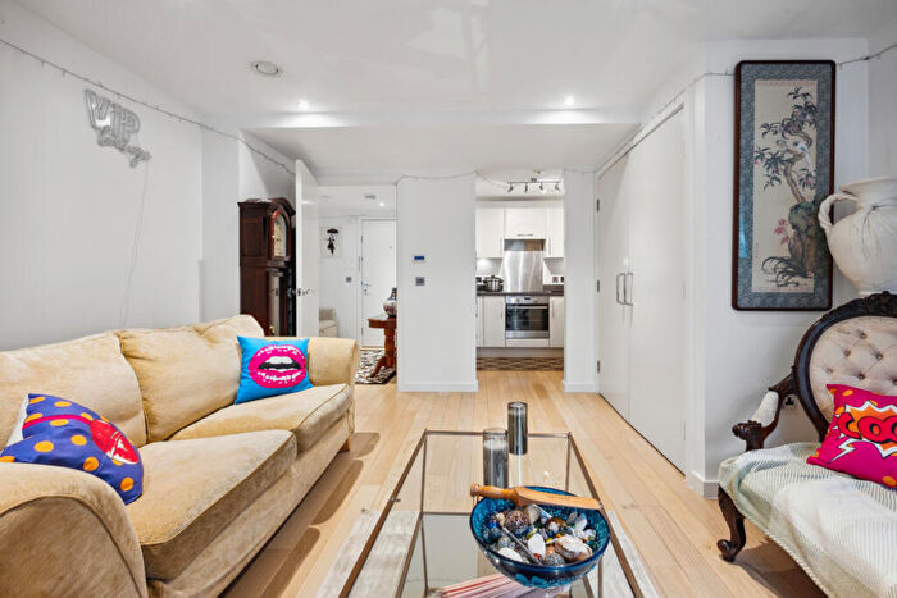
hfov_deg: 98.5
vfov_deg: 75.5
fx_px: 386
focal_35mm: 16
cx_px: 448
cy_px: 299
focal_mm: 15.5
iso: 400
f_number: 11
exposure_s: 1/15
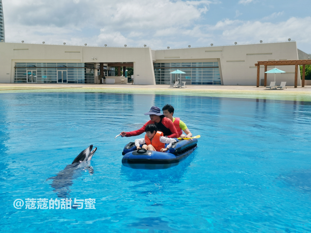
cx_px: 156
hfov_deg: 45.8
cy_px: 116
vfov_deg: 35.1
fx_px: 368
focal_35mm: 41
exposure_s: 1/4673
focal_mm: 5.58
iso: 50
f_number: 1.8
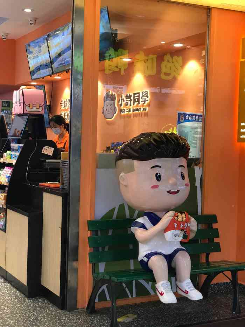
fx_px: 538
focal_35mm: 57
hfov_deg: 25.7
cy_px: 164
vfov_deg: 33.8
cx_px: 122
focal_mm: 6.6
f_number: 2.8
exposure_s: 1/50
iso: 64
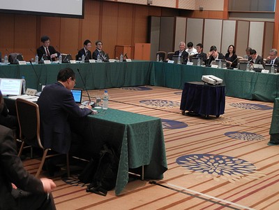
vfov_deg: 24.8
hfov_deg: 32.7
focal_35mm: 59
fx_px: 476
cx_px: 140
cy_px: 105
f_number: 4
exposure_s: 1/10
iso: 400
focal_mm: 10.6
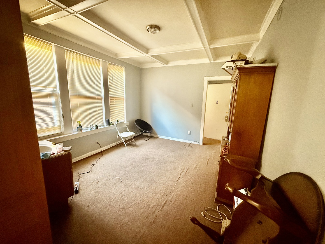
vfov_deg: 85.7
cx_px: 162
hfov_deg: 102.1
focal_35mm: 14
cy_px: 122
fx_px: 131
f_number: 2.2
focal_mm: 2.22
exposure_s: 1/60
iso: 1000
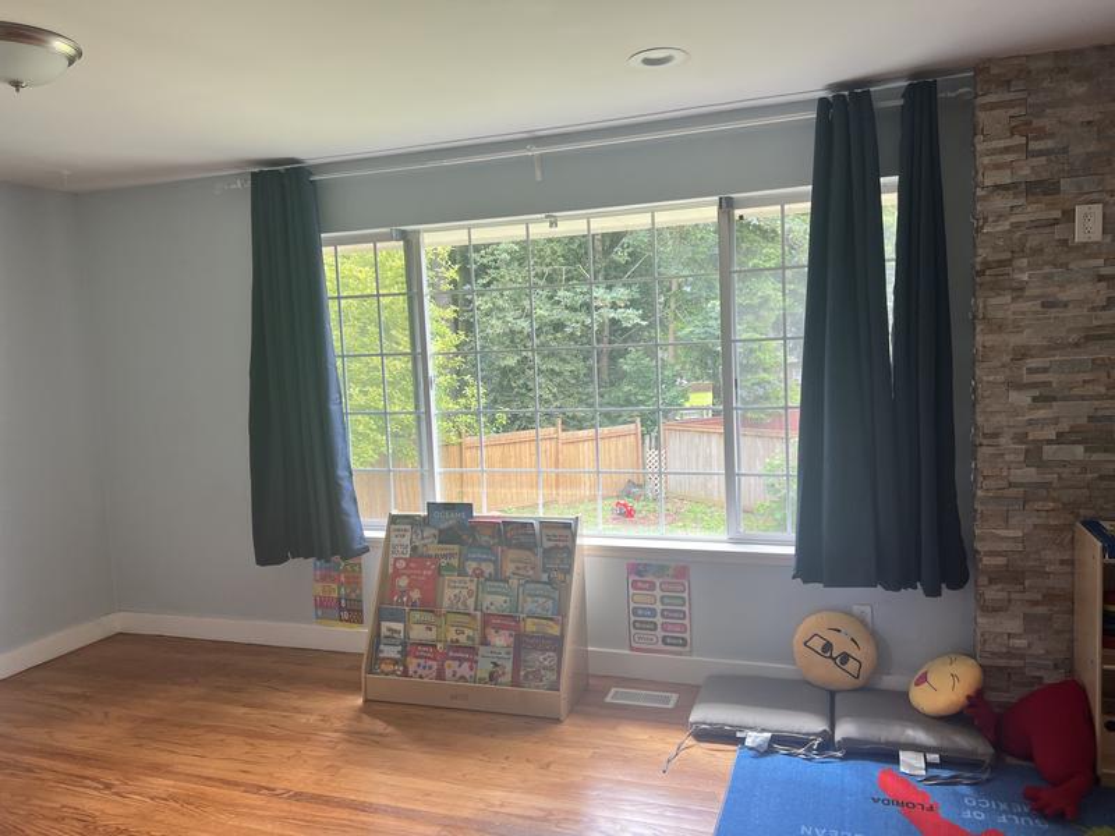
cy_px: 418
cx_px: 558
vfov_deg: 53.1
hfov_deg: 67.3
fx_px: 837
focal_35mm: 26
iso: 50
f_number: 1.5
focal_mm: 5.7
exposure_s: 1/121
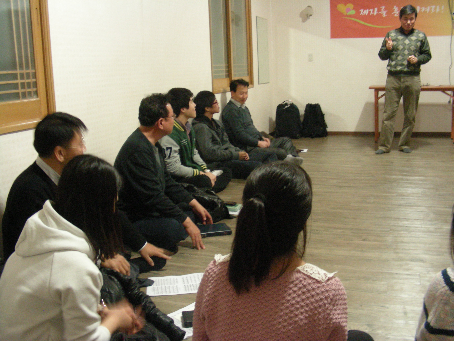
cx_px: 227
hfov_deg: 49.0
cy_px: 170
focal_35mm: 38
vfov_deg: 37.7
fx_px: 498
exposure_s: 1/8
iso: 442
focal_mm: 6.3
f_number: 3.5
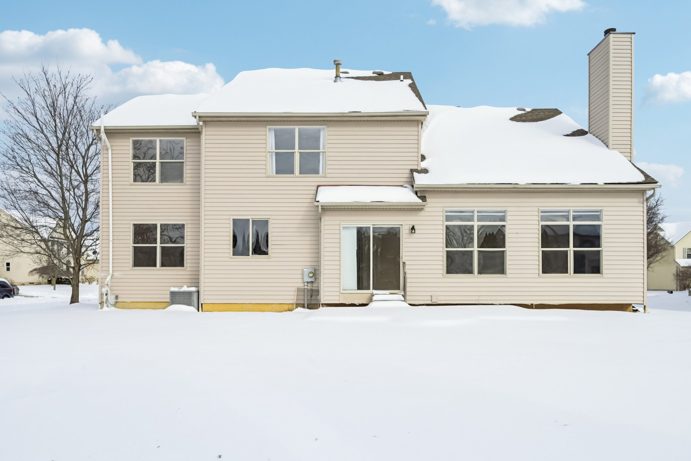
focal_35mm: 23
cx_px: 359
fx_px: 441
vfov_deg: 55.1
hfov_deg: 76.1
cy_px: 230
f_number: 8
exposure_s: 1/6400
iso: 500
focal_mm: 21
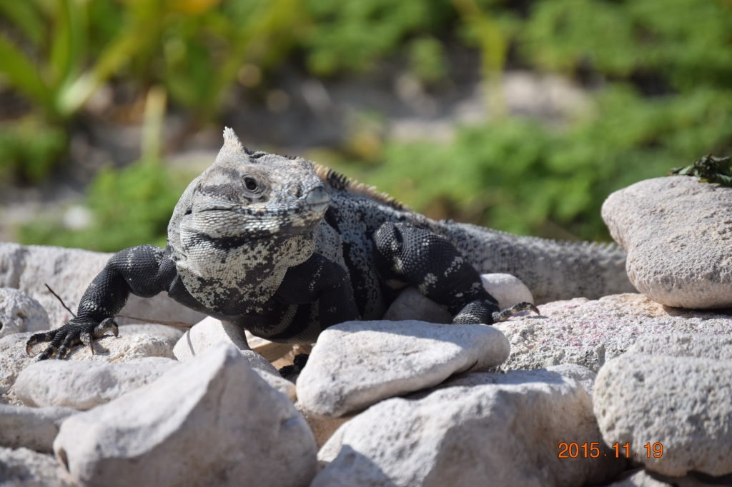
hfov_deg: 7.4
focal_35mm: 278
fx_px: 5640
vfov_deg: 4.9
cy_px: 244
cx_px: 366
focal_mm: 185
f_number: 5.6
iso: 320
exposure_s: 1/2000
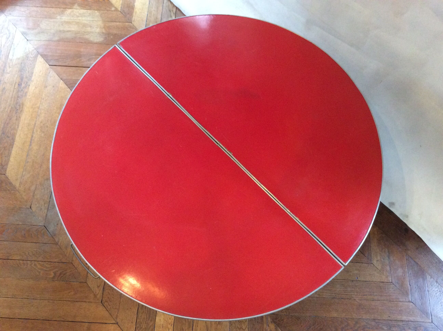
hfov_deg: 56.9
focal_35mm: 32
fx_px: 409
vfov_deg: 44.1
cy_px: 166
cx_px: 222
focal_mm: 3.3
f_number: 2.4
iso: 320
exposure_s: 1/25
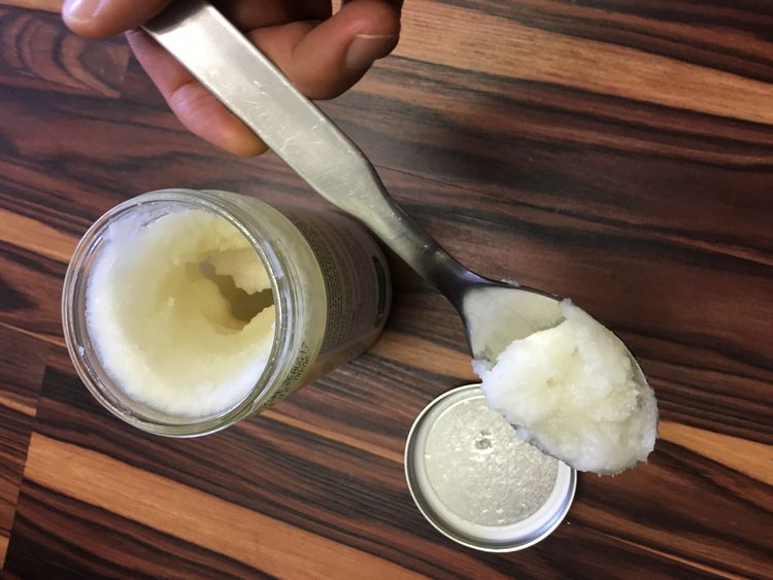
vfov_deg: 48.3
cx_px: 386
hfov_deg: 61.6
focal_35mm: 29
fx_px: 648
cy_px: 290
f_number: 2.2
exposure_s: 1/30
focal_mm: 4.15
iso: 80
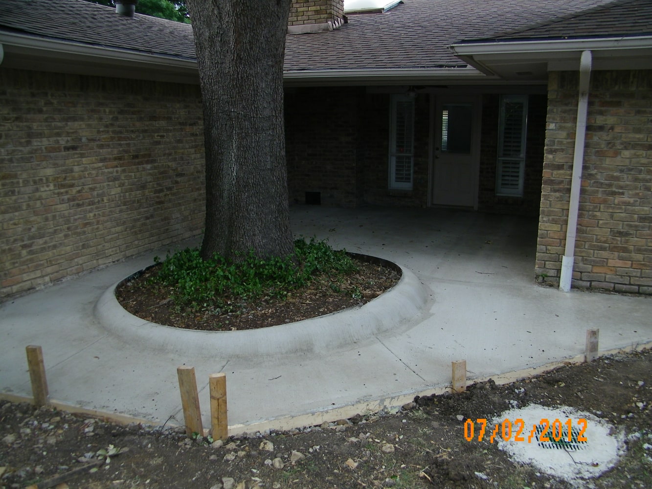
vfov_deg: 49.8
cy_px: 244
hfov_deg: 63.4
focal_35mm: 28
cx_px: 326
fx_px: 527
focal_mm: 5
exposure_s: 1/30
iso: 80
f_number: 7
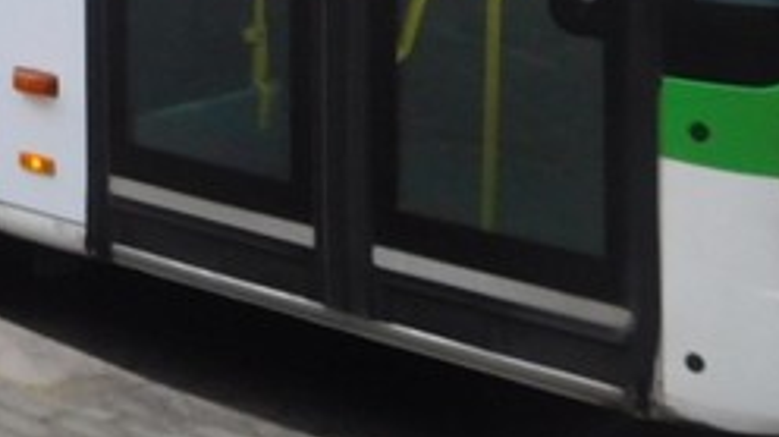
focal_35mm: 99
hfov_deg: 20.2
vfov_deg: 11.1
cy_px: -445
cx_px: -157
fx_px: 2043
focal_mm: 4.5
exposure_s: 1/250
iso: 125
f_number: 3.4
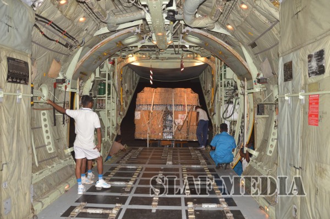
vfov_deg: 47.8
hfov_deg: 67.5
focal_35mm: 27
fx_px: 247
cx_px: 165
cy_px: 110
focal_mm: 18
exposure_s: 1/100
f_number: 3.5
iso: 400
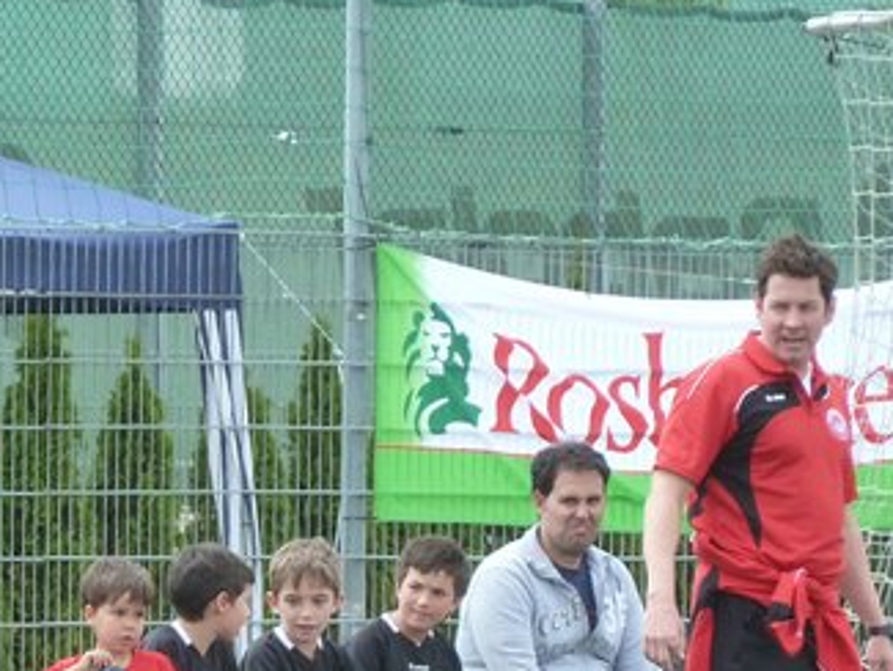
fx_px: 14452
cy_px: 626
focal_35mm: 560
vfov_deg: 2.7
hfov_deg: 3.5
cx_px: 195
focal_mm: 42.6
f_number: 4.7
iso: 250
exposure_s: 1/250
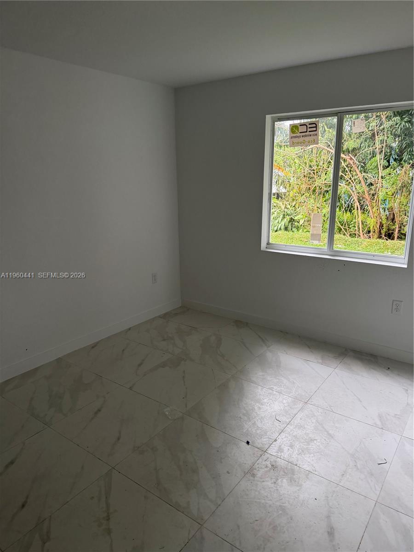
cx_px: 207
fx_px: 383
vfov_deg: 71.6
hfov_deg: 56.8
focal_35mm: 24
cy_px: 276
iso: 200
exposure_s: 1/121
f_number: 1.78
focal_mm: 6.76
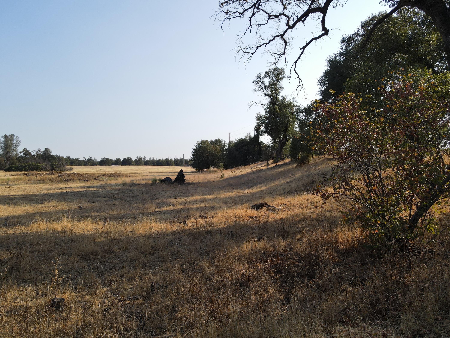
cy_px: 169
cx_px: 225
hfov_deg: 71.6
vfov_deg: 56.8
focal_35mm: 24
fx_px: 312
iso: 100
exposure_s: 1/500
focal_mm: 4.5
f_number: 2.8
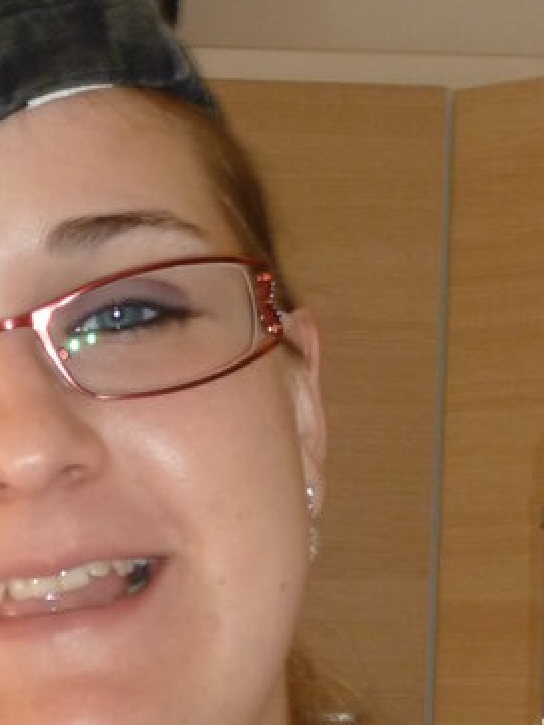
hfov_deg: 11.1
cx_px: 22
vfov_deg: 14.8
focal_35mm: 133
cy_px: 538
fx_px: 2785
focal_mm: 7.2
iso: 200
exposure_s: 1/30
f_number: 4
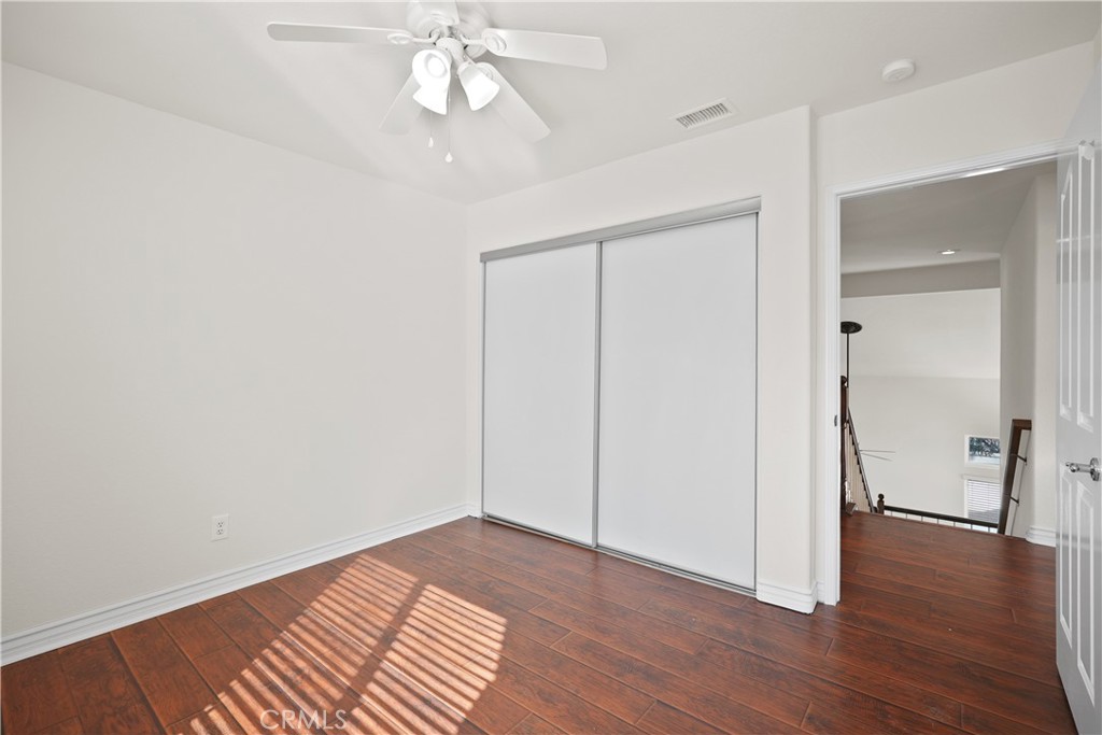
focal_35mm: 16
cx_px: 551
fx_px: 490
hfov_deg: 96.7
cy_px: 368
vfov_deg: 73.8
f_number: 4
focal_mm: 16
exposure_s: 1/15
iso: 125
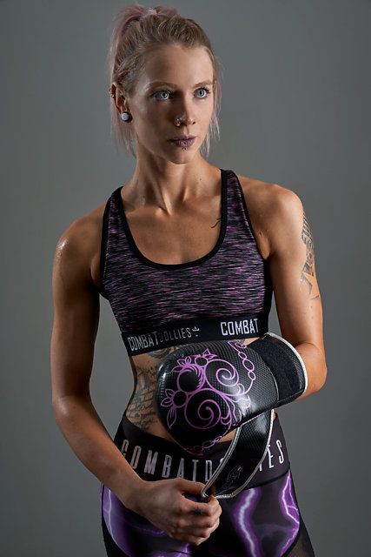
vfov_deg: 28.8
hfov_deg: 19.5
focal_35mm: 70
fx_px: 1081
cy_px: 278
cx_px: 186
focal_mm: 70
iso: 100
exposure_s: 1/200
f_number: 8
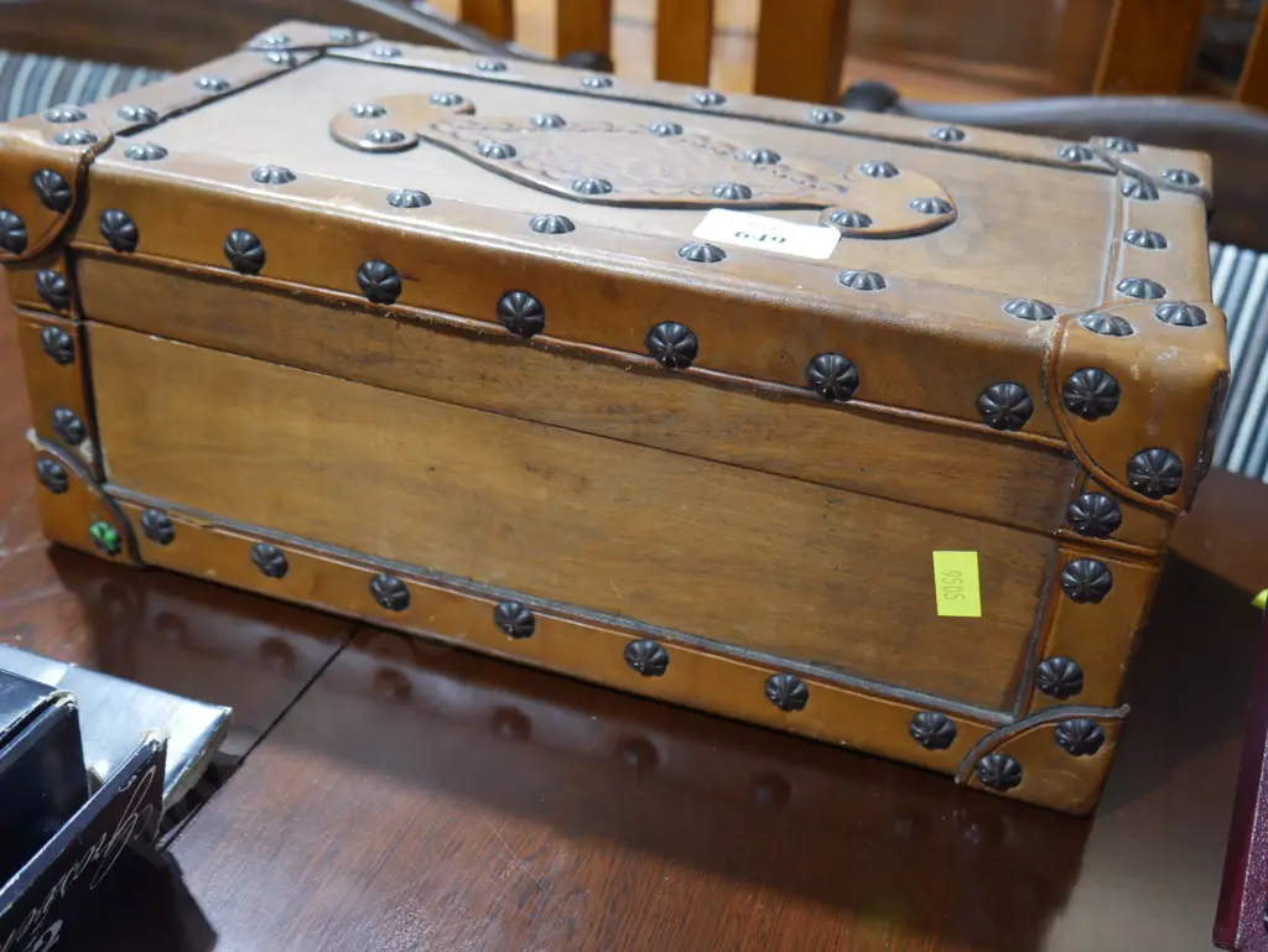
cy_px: 476
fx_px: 1393
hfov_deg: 49.0
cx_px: 634
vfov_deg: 37.8
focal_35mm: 38
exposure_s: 1/60
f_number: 4.1
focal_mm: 19
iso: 1000
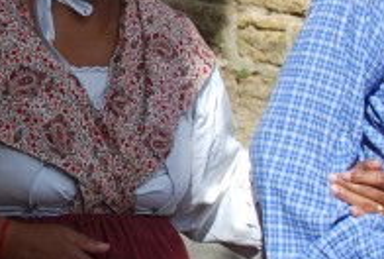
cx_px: -364
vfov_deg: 6.9
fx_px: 2097
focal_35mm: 196
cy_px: -148
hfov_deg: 9.8
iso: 100
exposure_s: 1/200
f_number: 7.1
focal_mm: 32
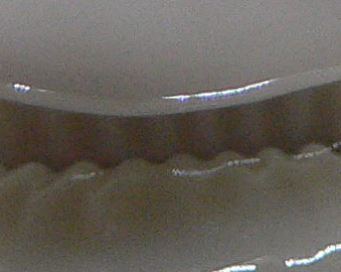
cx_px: 203
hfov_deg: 9.6
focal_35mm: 201
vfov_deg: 7.5
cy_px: -155
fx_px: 2027
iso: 200
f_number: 2.8
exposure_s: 1/60
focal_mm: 4.6
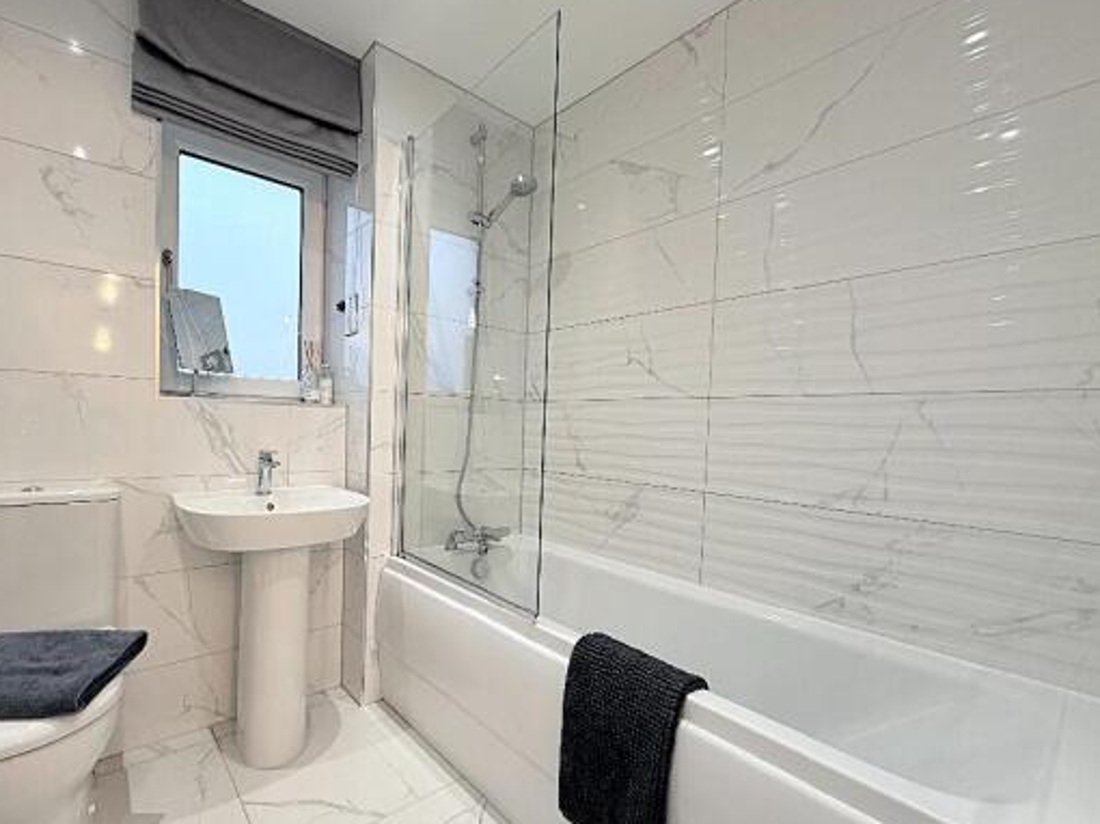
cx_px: 478
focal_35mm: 16
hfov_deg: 94.0
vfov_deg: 77.9
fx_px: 508
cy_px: 441
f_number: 2.2
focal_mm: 2.22
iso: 125
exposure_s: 1/100
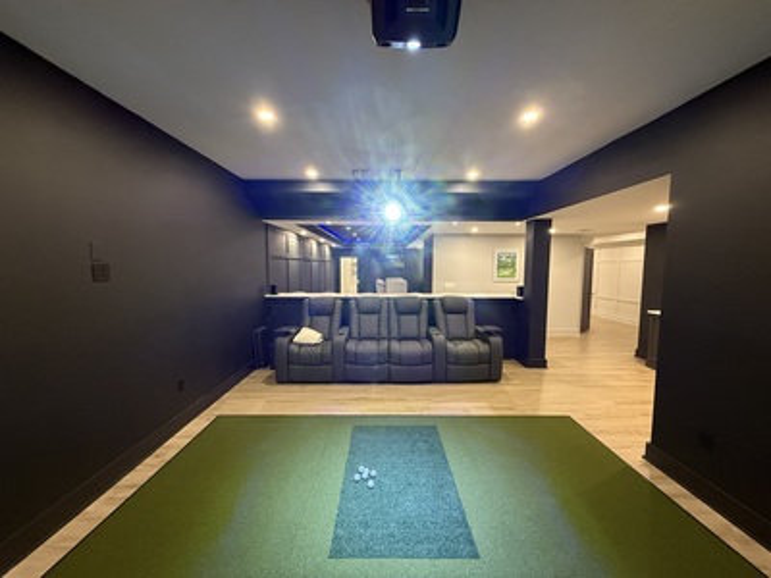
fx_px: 312
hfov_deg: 102.1
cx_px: 386
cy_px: 289
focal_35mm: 14
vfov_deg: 85.7
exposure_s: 1/60
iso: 800
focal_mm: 2.22
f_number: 2.2
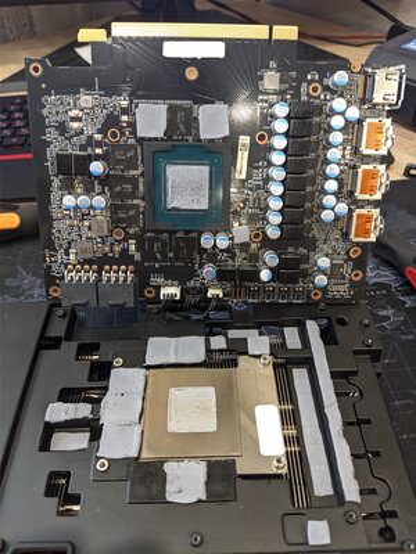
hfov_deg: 54.9
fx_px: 401
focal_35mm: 25
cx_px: 208
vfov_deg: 69.4
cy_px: 277
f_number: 1.79
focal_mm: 4.71
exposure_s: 1/25
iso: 381
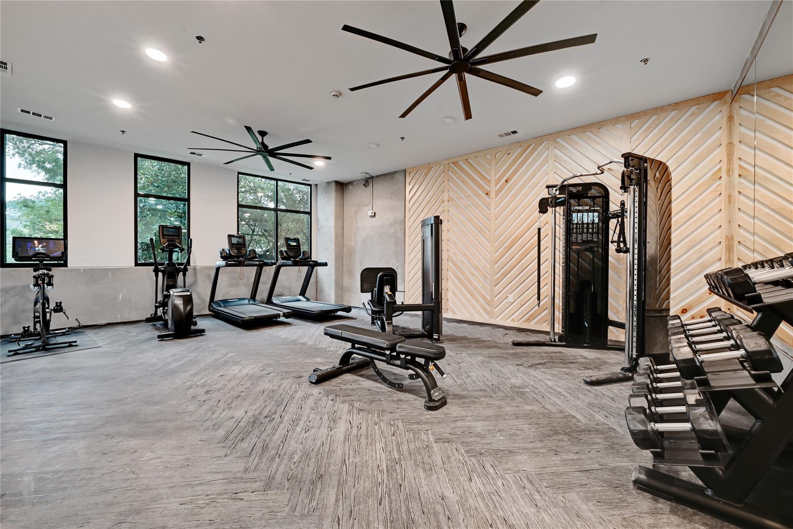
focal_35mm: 14
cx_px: 396
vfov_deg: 81.2
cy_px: 264
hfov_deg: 104.2
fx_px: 308
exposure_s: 1/1.25
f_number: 10
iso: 400
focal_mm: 14
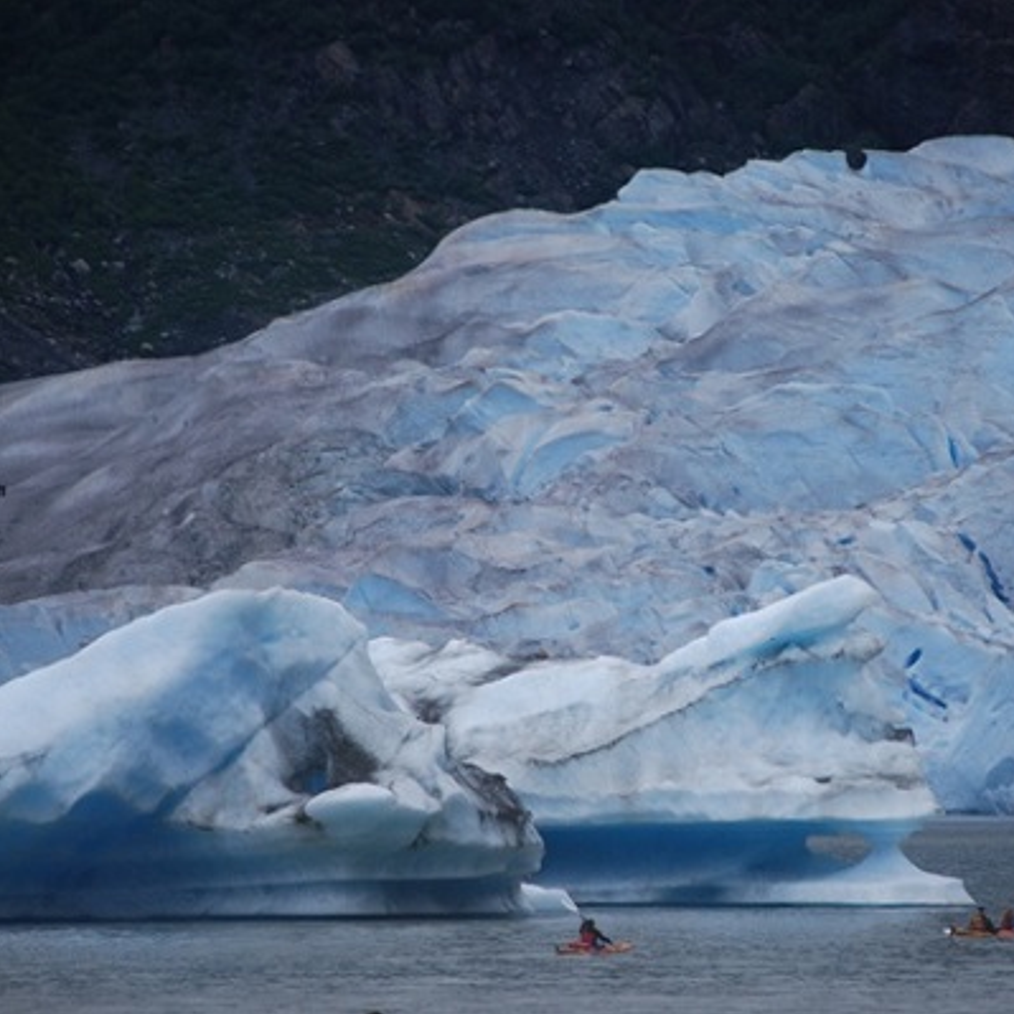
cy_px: 507
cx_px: 610
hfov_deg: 4.6
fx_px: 12726
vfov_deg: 4.6
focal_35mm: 384
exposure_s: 1/500
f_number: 5.6
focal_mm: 200
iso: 280
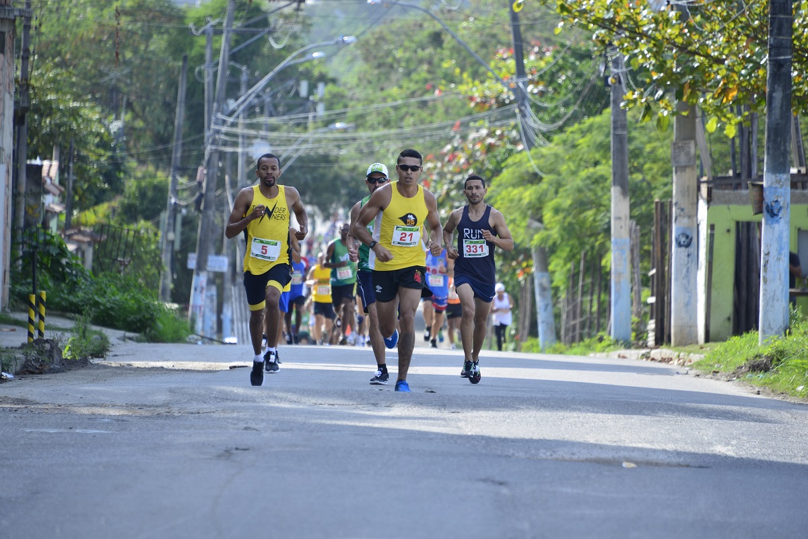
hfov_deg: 6.9
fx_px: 6733
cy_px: 270
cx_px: 404
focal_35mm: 300
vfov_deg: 4.6
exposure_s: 1/200
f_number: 5.6
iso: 180
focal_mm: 300
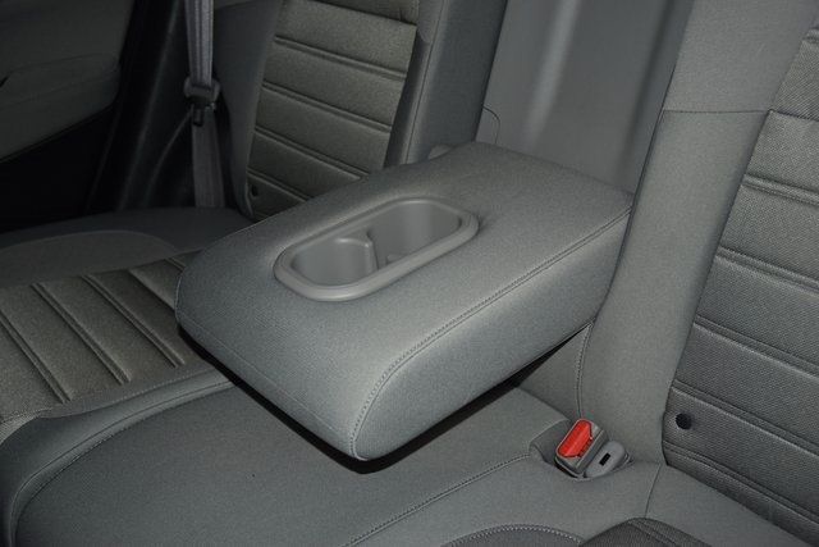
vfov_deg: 35.5
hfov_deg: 51.3
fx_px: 853
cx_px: 410
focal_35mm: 38
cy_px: 274
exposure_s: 1/125
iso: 900
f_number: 3.8
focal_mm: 25
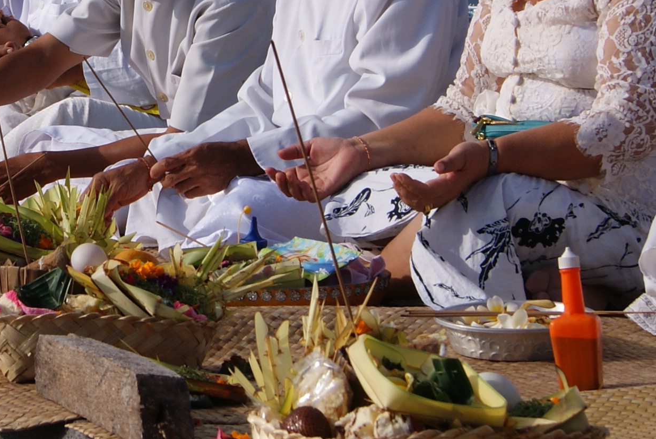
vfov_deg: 9.7
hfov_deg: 14.4
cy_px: 7
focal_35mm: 141
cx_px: 96
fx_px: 2572
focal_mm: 30
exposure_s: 1/320
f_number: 13
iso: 100
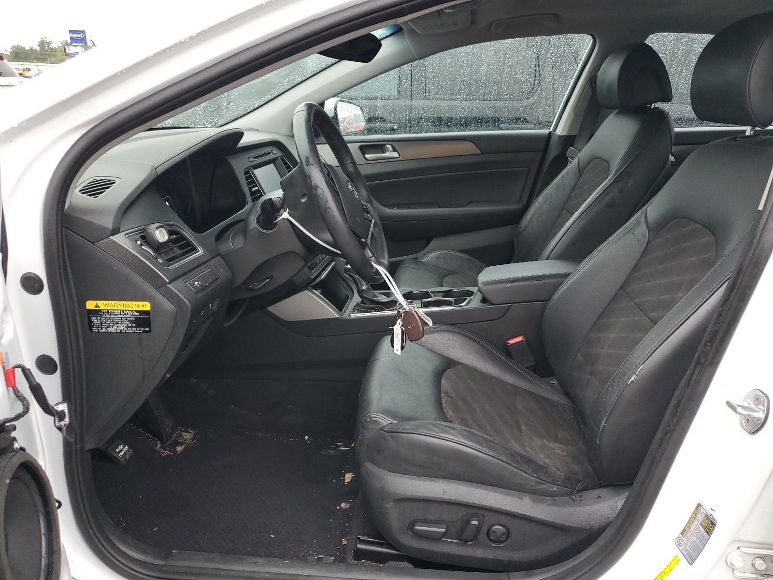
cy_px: 290
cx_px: 386
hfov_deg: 67.3
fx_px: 581
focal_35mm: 26
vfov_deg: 53.1
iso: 133
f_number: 1.5
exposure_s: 1/60.2
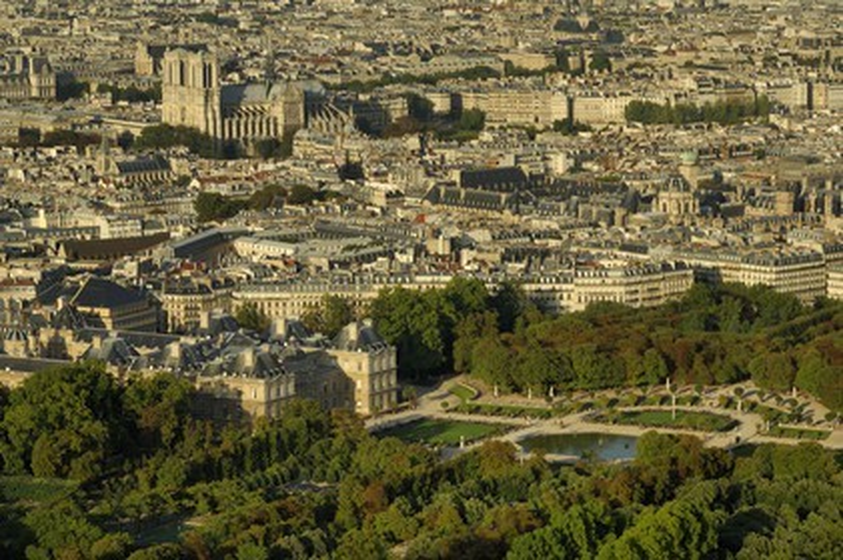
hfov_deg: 13.4
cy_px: 280
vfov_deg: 9.0
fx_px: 3580
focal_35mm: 153
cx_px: 422
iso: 100
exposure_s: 1/500
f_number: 5
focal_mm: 102
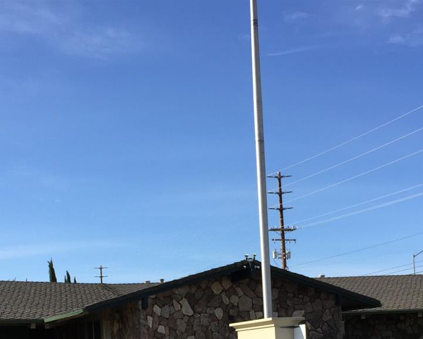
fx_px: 739
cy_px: 330
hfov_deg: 31.9
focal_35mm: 59
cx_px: 210
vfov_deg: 24.7
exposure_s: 1/1582
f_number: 2.2
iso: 32
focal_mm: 4.15
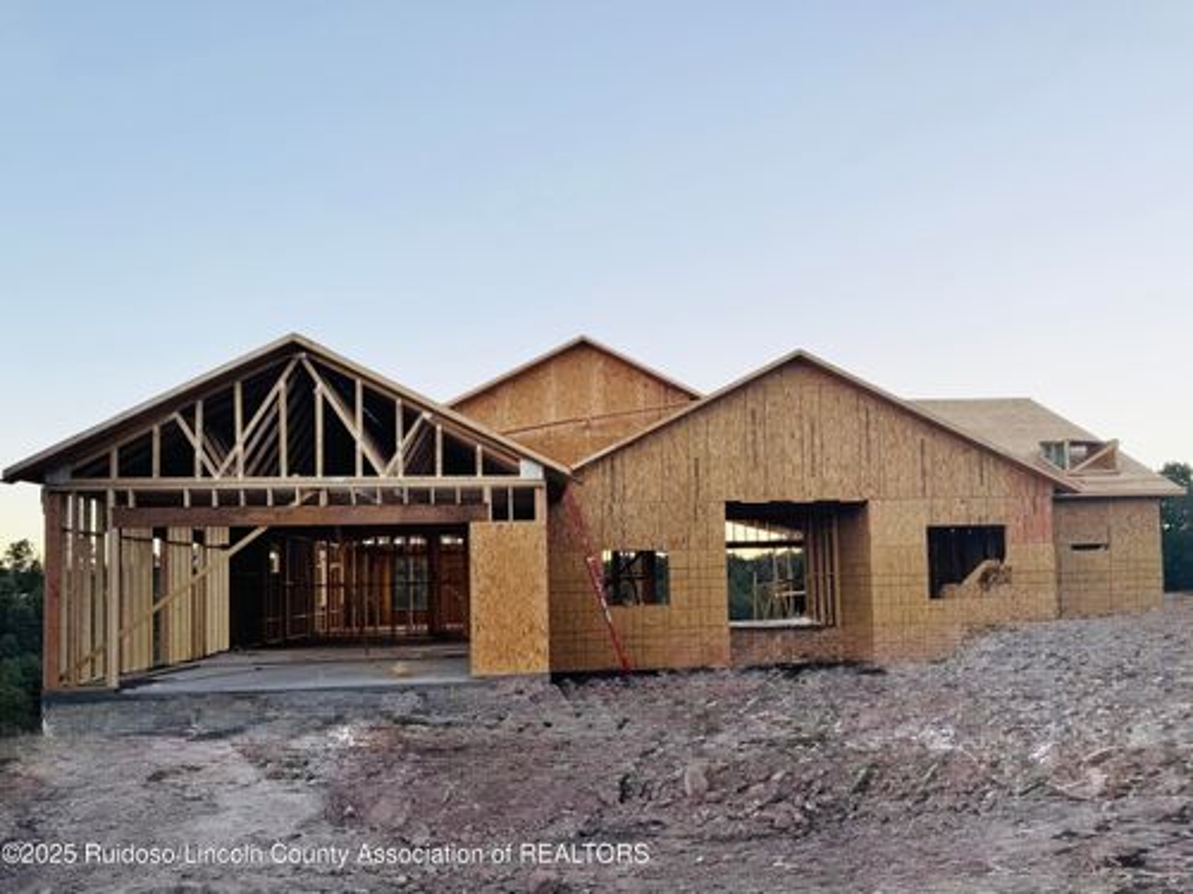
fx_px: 827
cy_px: 447
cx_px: 596
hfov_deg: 71.6
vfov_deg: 56.8
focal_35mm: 24
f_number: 1.78
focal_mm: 6.76
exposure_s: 1/773
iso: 80
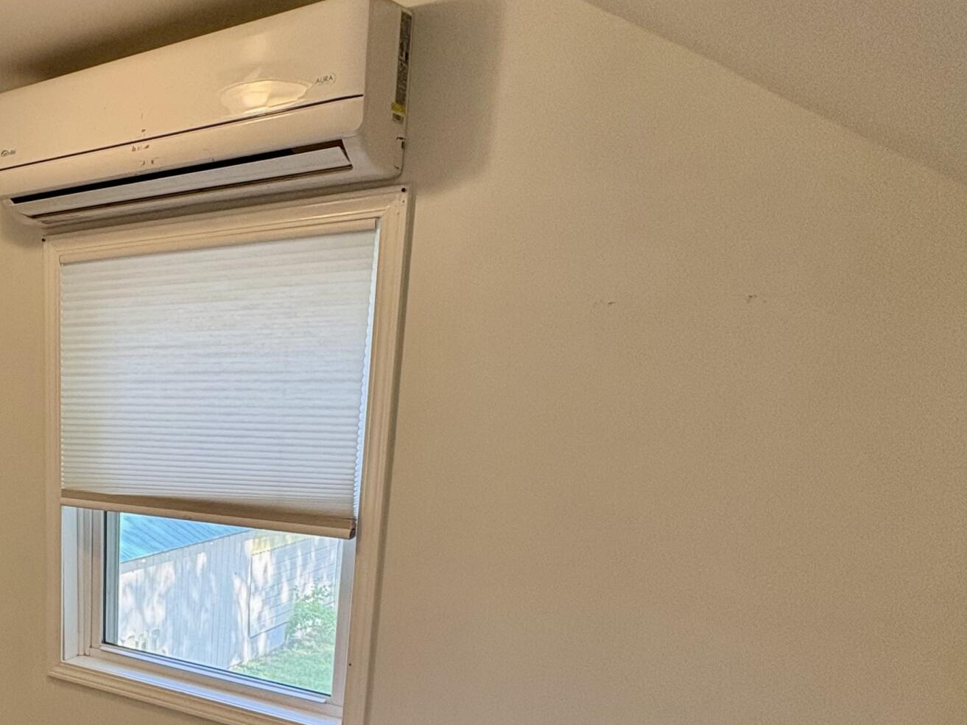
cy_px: 591
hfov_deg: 48.4
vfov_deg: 42.0
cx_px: 32
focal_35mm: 32
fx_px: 894
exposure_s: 1/120
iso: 160
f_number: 2.2
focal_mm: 2.22
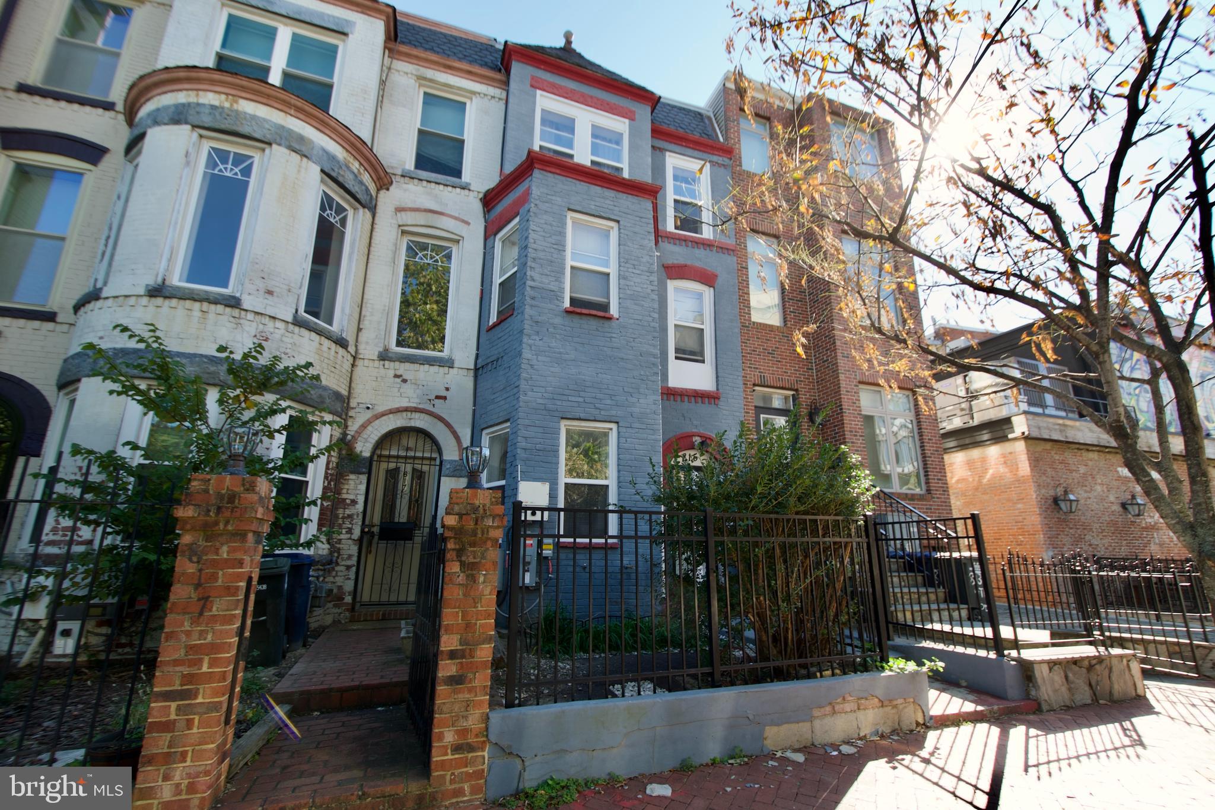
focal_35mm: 15
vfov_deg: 77.3
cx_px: 608
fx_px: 506
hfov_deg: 100.4
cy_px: 405
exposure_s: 1/80
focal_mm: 10
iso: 100
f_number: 7.1
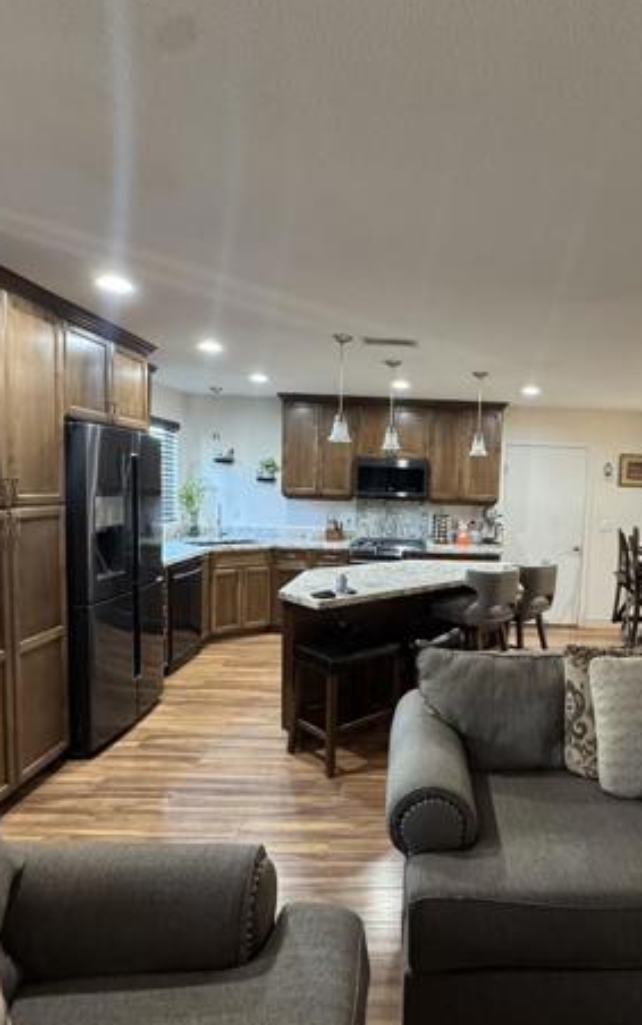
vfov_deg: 82.2
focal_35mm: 21
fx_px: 587
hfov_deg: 55.8
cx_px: 440
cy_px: 533
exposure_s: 1/60
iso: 400
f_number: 2.2
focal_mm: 2.22
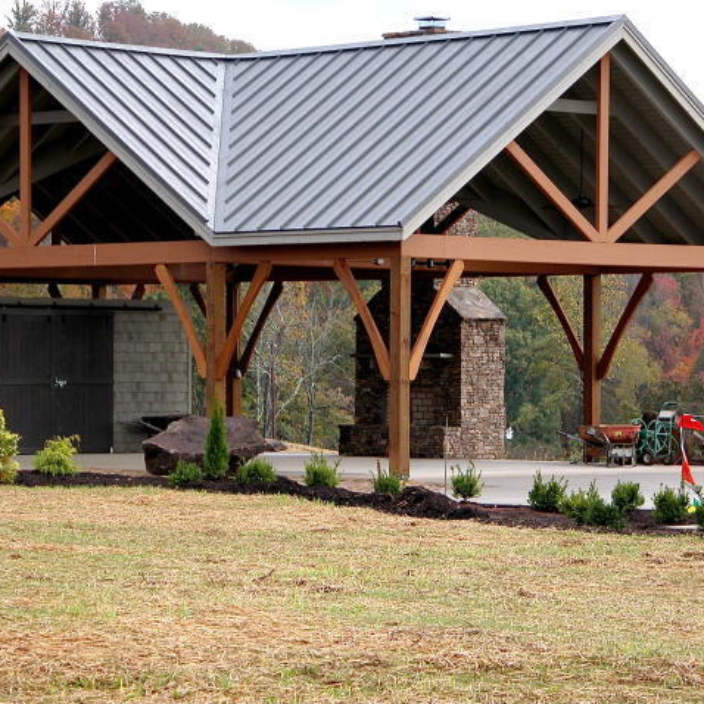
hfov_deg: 11.8
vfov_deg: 11.8
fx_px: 3405
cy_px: 352
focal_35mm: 148
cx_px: 239
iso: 100
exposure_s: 1/124
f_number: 3.8
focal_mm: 31.9
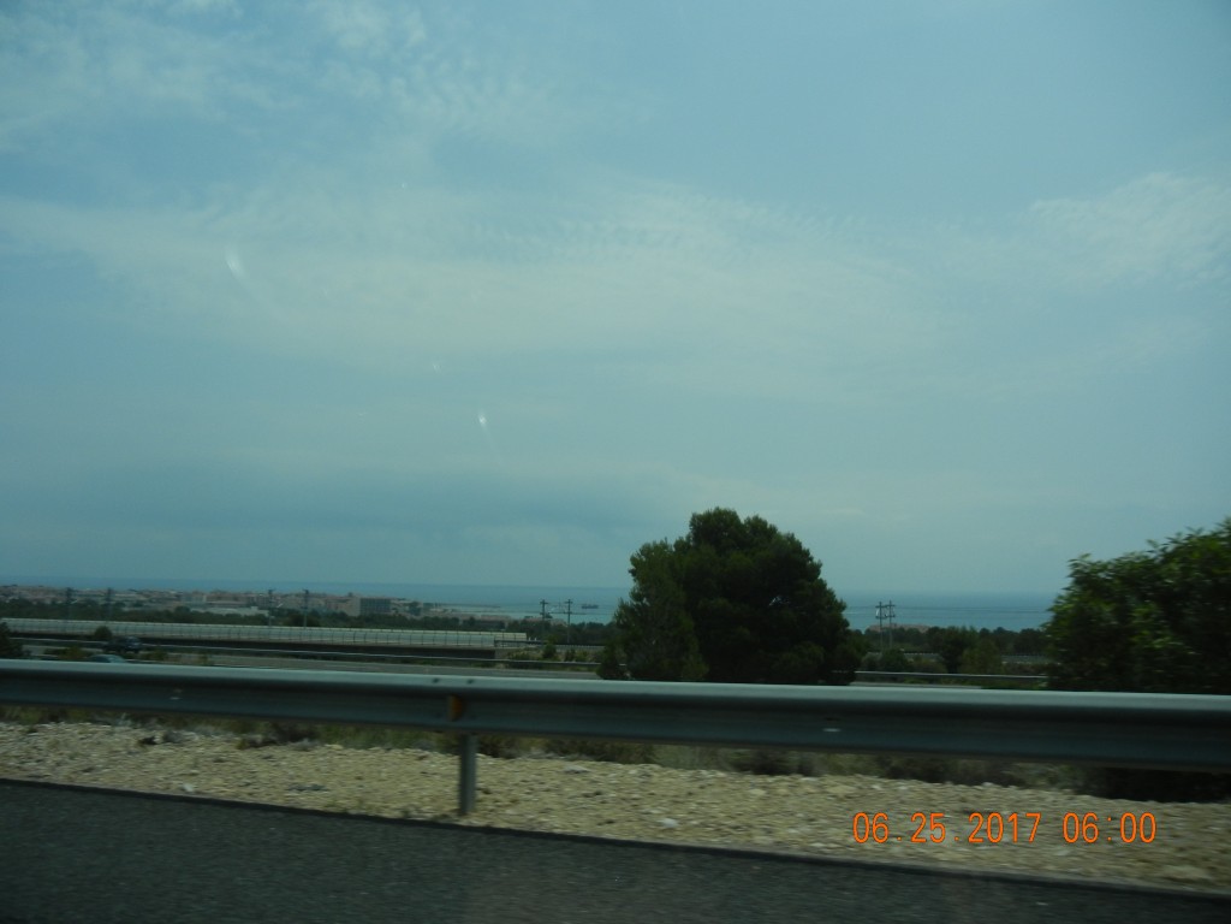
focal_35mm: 30
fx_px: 1067
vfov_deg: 46.8
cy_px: 462
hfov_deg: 60.0
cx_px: 616
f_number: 7
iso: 160
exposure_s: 1/1073
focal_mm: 5.4
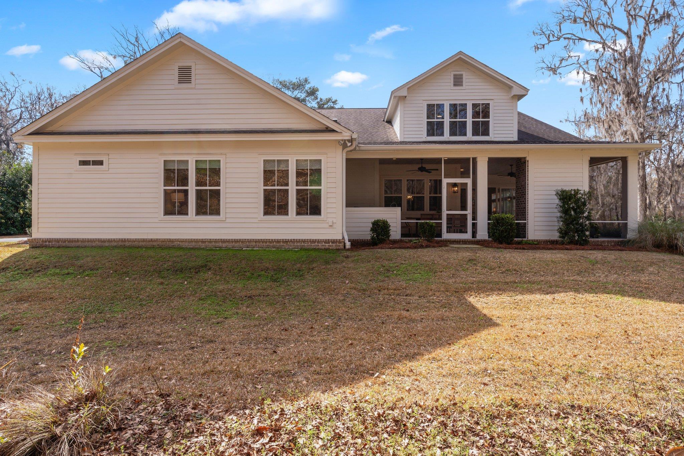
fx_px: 361
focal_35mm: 19
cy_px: 228
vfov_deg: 64.5
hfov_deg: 86.9
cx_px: 342
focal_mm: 19
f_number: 9
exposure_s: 1/10
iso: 100
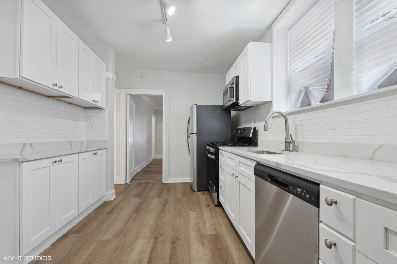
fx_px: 165
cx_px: 198
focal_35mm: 15
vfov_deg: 77.3
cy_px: 132
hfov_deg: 100.4
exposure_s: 1/8
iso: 250
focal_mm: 10
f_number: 7.1
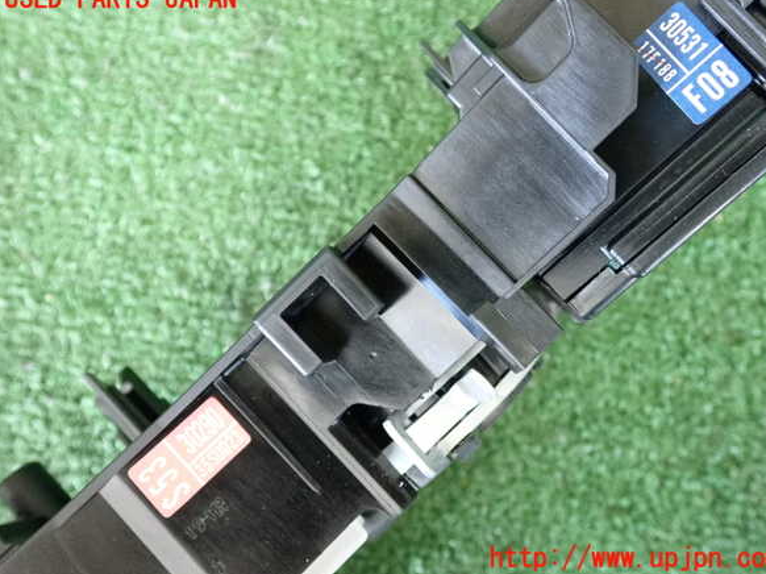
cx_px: 392
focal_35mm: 33
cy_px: 279
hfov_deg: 55.4
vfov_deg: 42.9
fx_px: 730
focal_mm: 5.79
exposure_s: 1/125
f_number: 2.4
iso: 1600
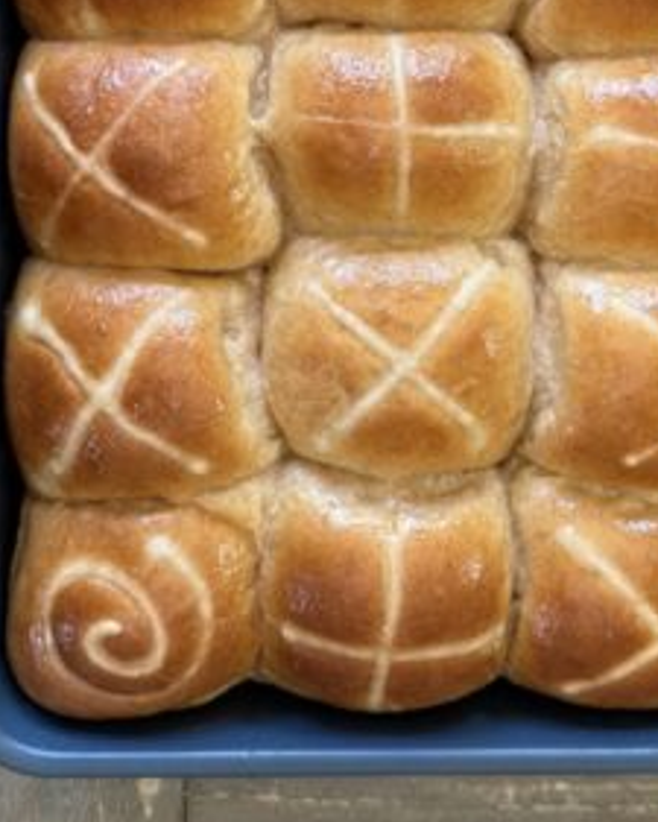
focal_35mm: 40
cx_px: 380
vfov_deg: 43.7
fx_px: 973
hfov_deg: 37.3
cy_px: 170
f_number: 1.78
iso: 200
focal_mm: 6.76
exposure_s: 1/121
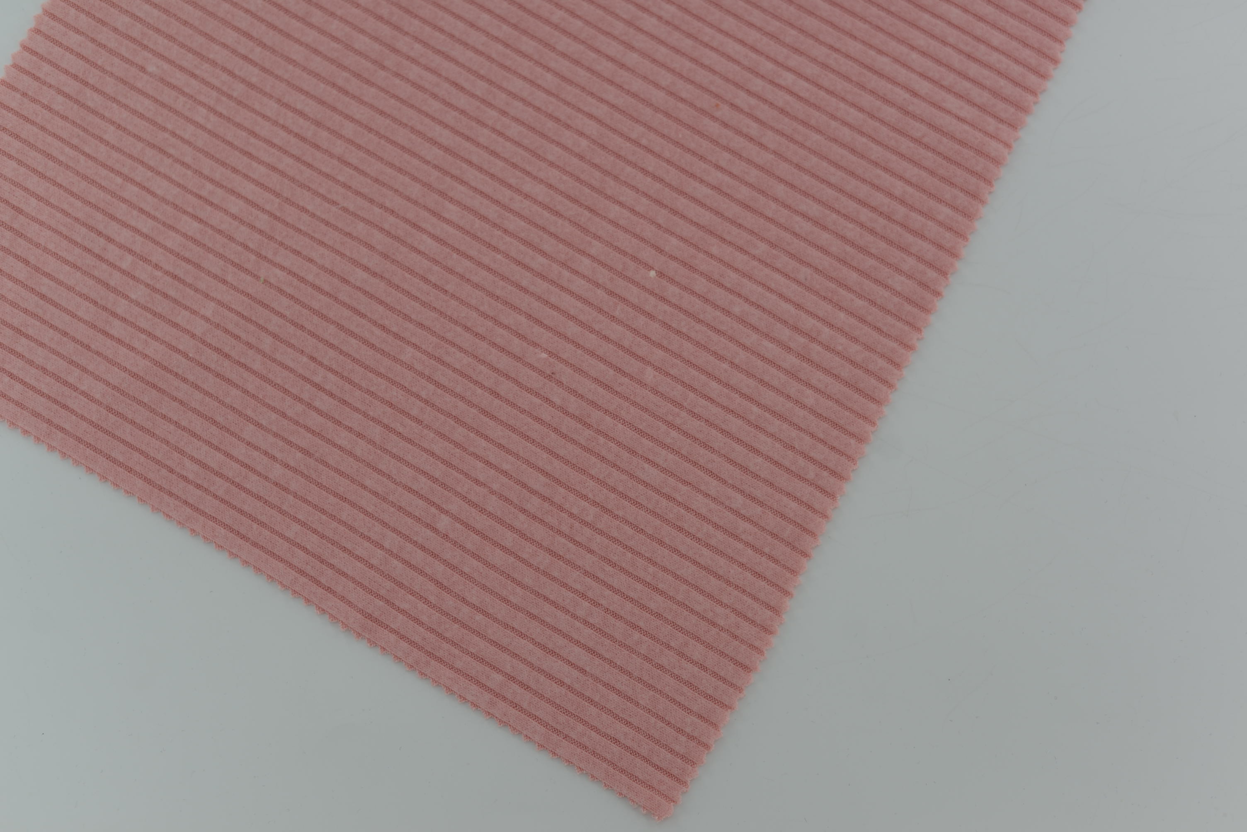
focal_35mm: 50
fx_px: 1733
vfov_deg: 27.0
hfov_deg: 39.6
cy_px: 416
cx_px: 624
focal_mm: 50
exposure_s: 1/400
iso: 100
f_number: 3.5
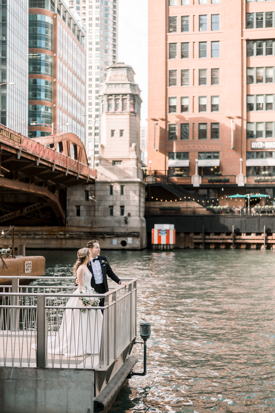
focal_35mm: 50
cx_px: 138
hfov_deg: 27.0
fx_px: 573
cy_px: 206
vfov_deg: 39.6
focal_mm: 50
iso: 64
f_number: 1.8
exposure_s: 1/640
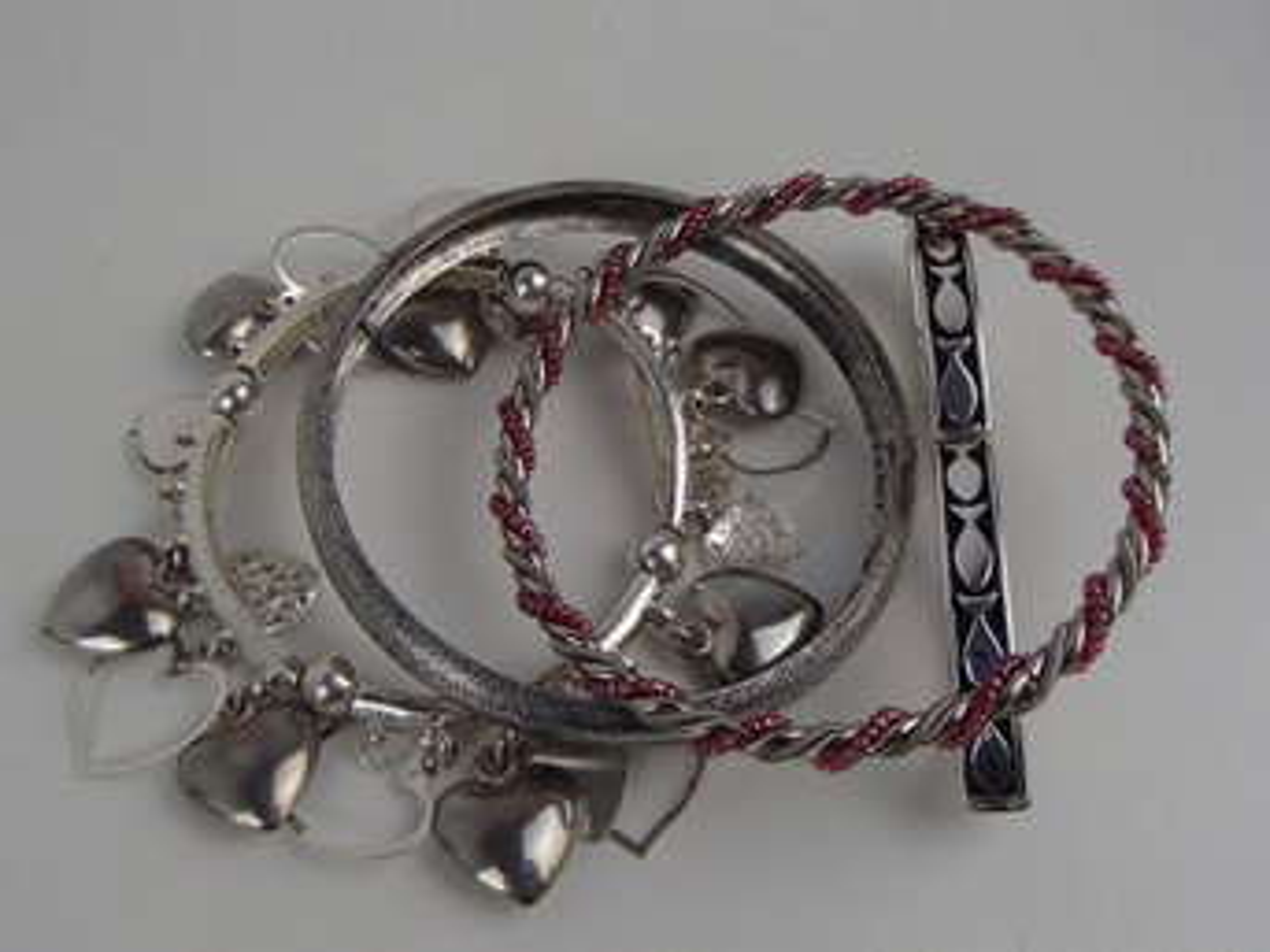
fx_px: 1357
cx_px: 635
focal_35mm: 37
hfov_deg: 50.2
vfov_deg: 38.6
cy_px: 476
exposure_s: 1/160
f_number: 4.7
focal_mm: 6.64
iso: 200
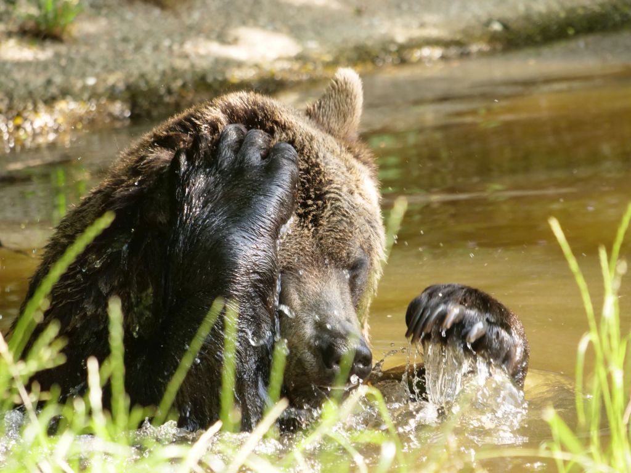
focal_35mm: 480
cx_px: 316
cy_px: 236
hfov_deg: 4.1
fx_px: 8750
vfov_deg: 3.1
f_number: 6.3
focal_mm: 240
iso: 2500
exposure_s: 1/500
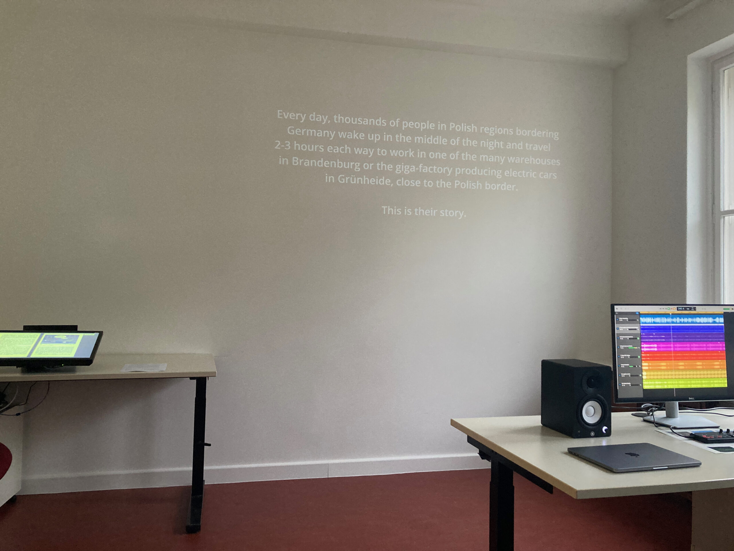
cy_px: 276
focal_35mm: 28
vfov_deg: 49.7
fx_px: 594
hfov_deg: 63.4
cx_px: 367
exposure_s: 1/60
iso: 320
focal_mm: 3.99
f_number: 1.8
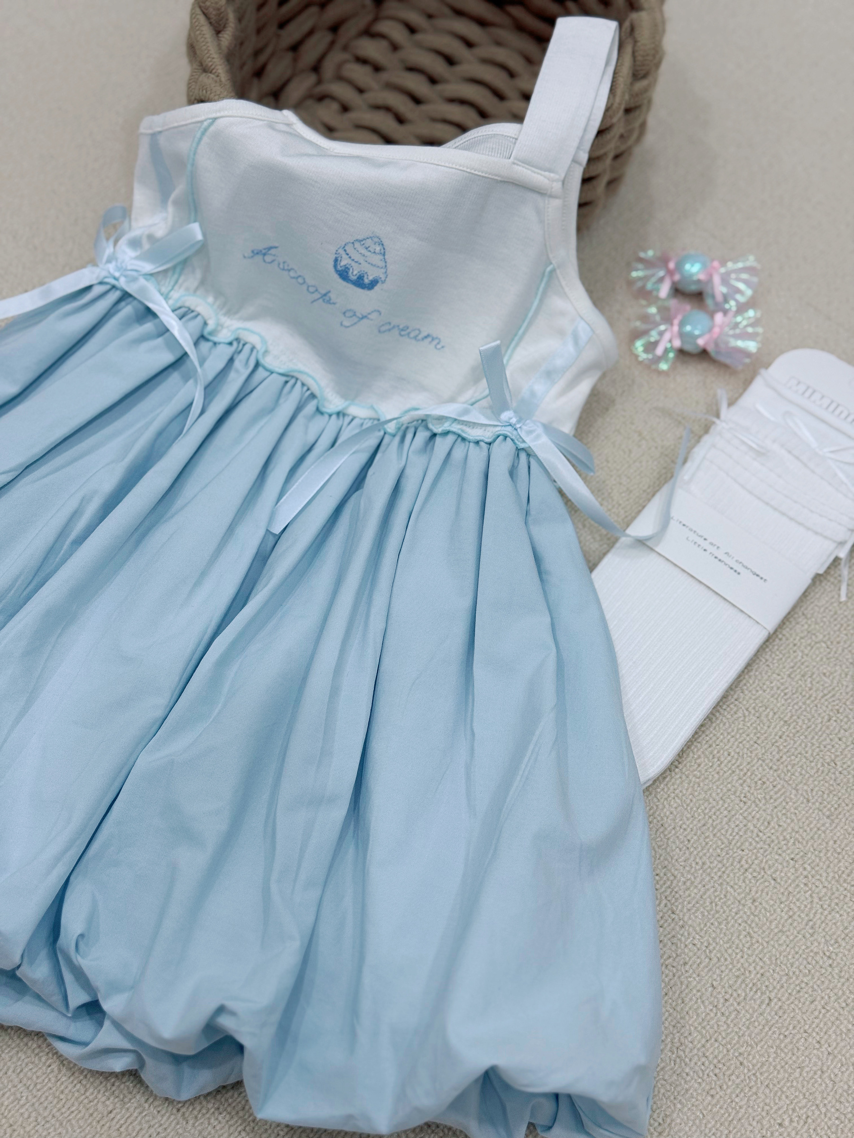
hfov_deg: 30.3
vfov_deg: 39.7
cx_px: 427
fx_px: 1579
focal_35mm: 48
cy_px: 569
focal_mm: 6.76
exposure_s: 1/50
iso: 80
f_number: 1.78
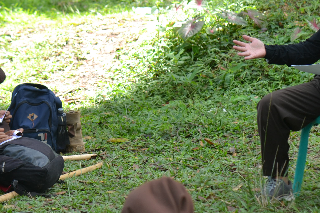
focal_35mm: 170
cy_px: 132
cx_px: 98
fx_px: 1511
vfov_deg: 8.1
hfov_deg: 12.1
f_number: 2.8
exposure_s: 1/200
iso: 100
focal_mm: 50
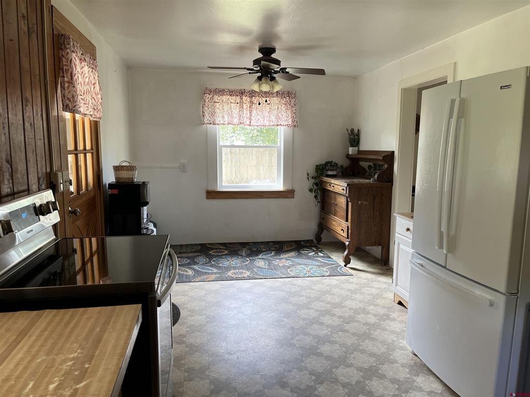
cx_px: 265
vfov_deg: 53.1
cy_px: 198
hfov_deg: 67.3
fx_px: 398
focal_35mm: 26
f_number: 1.6
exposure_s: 1/112
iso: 125
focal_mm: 5.1
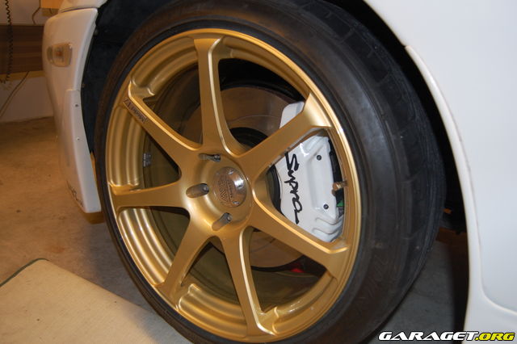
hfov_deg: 62.0
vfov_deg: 43.6
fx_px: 431
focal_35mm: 30
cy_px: 172
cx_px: 258
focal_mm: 20
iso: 400
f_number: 3.8
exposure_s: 1/60
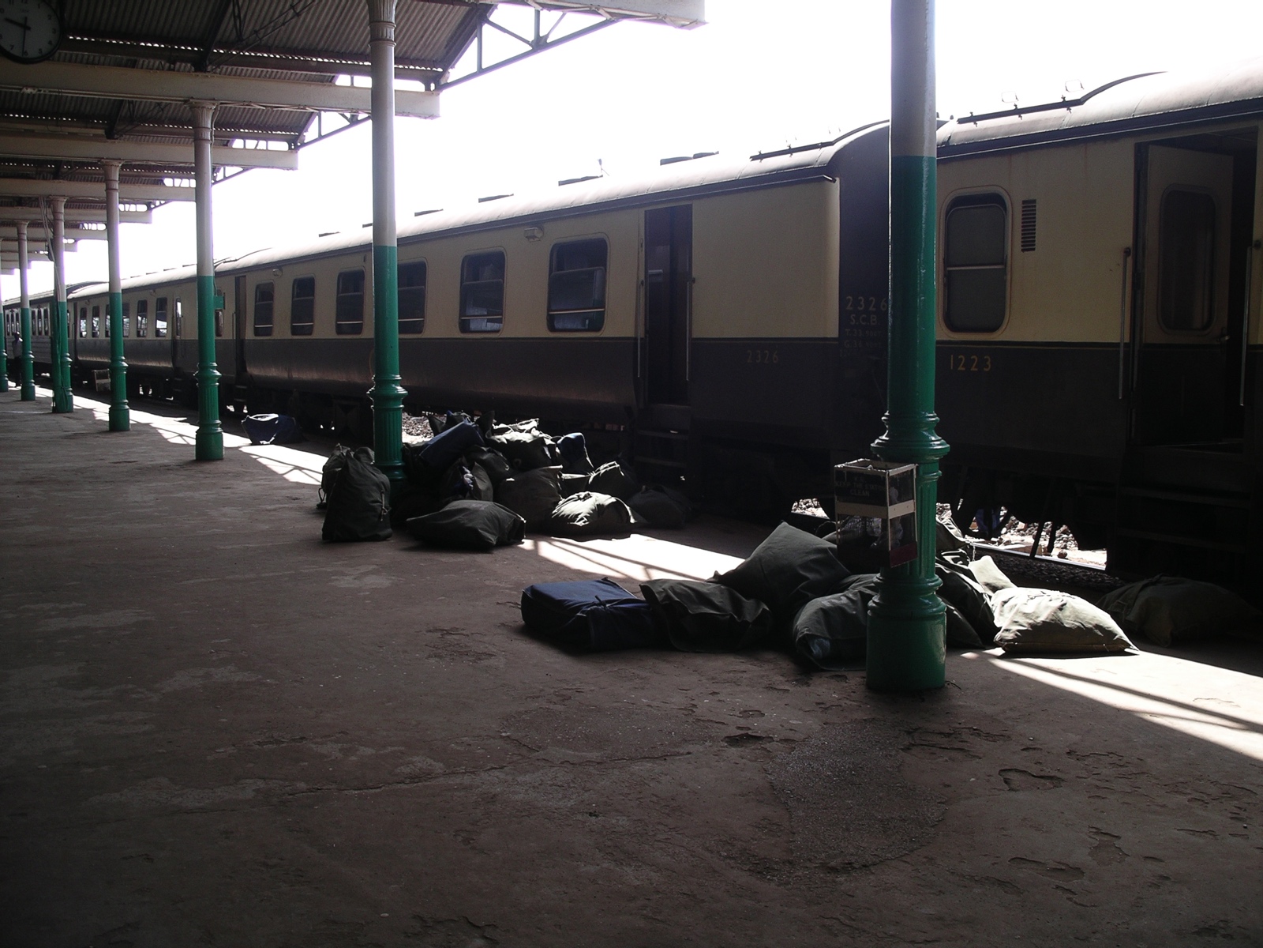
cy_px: 474
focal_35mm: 37
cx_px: 632
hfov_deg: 50.1
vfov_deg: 38.7
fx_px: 1350
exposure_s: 1/160
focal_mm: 7.8
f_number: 3.2
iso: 64
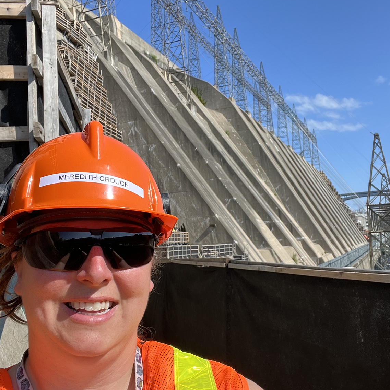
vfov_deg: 46.0
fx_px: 459
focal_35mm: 36
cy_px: 211
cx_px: 193
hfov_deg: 46.0
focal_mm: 2.71
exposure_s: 1/711
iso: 32
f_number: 2.2
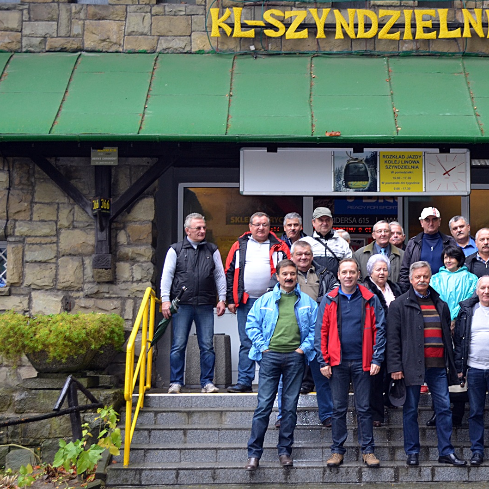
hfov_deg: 31.1
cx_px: 364
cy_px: 243
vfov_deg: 31.6
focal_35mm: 54
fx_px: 863
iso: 320
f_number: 4.5
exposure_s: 1/60
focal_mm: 28
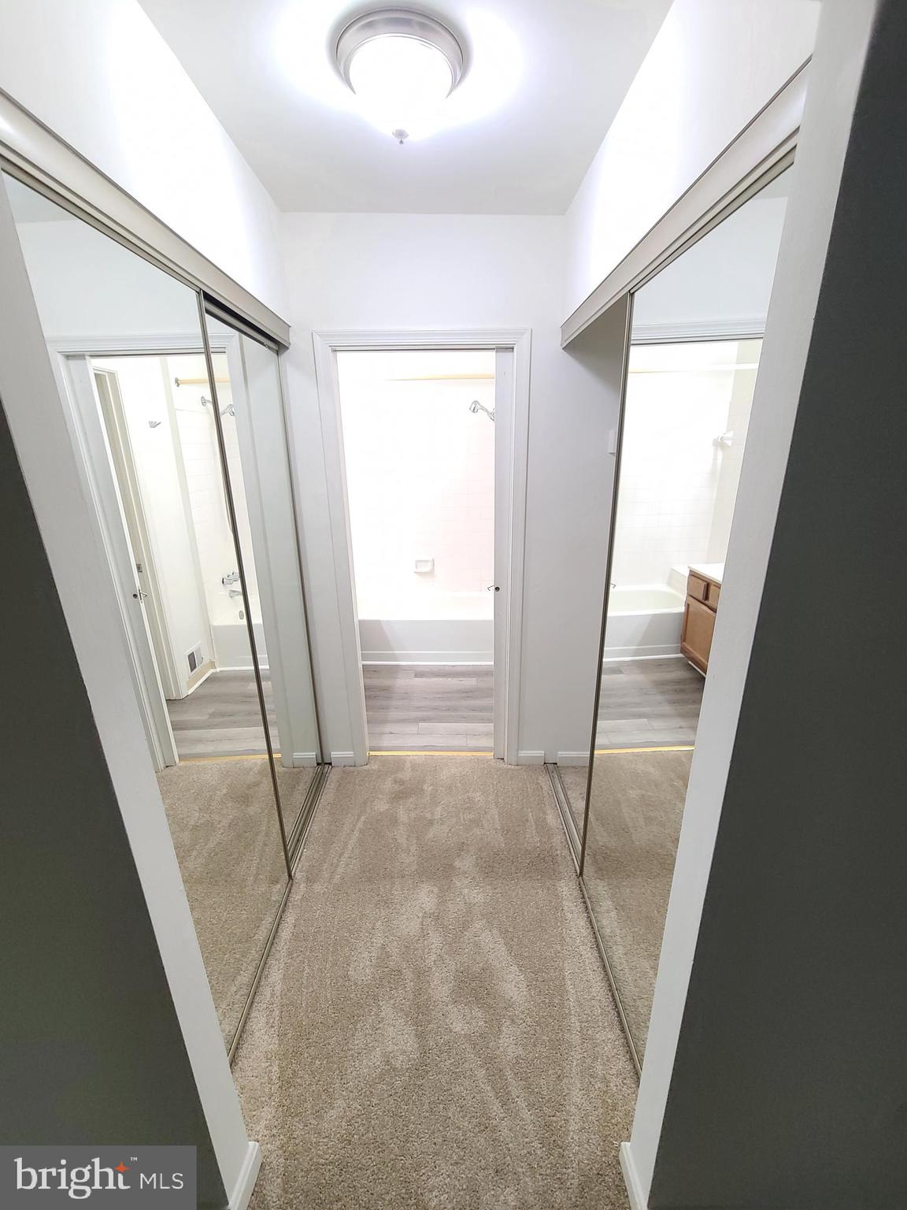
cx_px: 454
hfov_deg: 89.9
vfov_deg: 106.2
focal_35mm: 13
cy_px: 605
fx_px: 454
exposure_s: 1/59
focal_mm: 2.2
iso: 250
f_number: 2.2
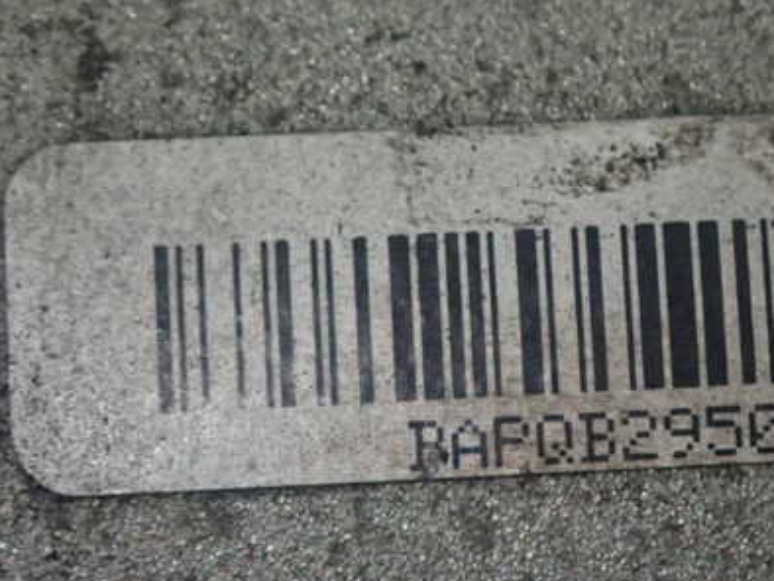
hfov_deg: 13.7
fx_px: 3199
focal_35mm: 143
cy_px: 345
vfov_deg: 10.4
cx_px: 572
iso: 400
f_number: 4.7
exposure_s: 1/100
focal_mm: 16.79
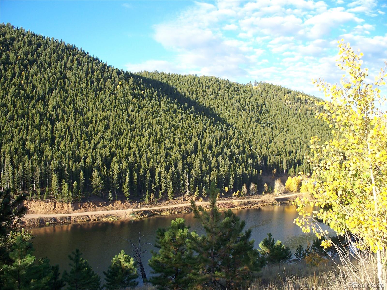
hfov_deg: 51.4
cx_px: 194
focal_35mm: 36
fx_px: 402
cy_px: 145
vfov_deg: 39.7
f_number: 2.8
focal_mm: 7.54
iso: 80
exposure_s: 1/250
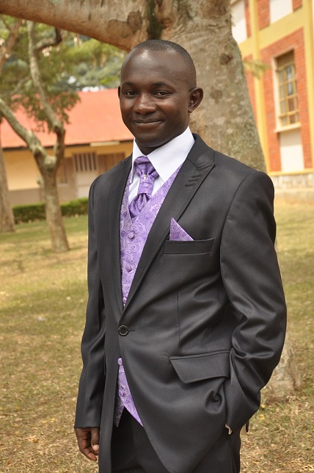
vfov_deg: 28.1
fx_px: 944
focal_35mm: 72
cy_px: 236
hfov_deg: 18.9
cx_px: 157
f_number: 4.8
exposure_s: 1/500
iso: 400
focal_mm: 48
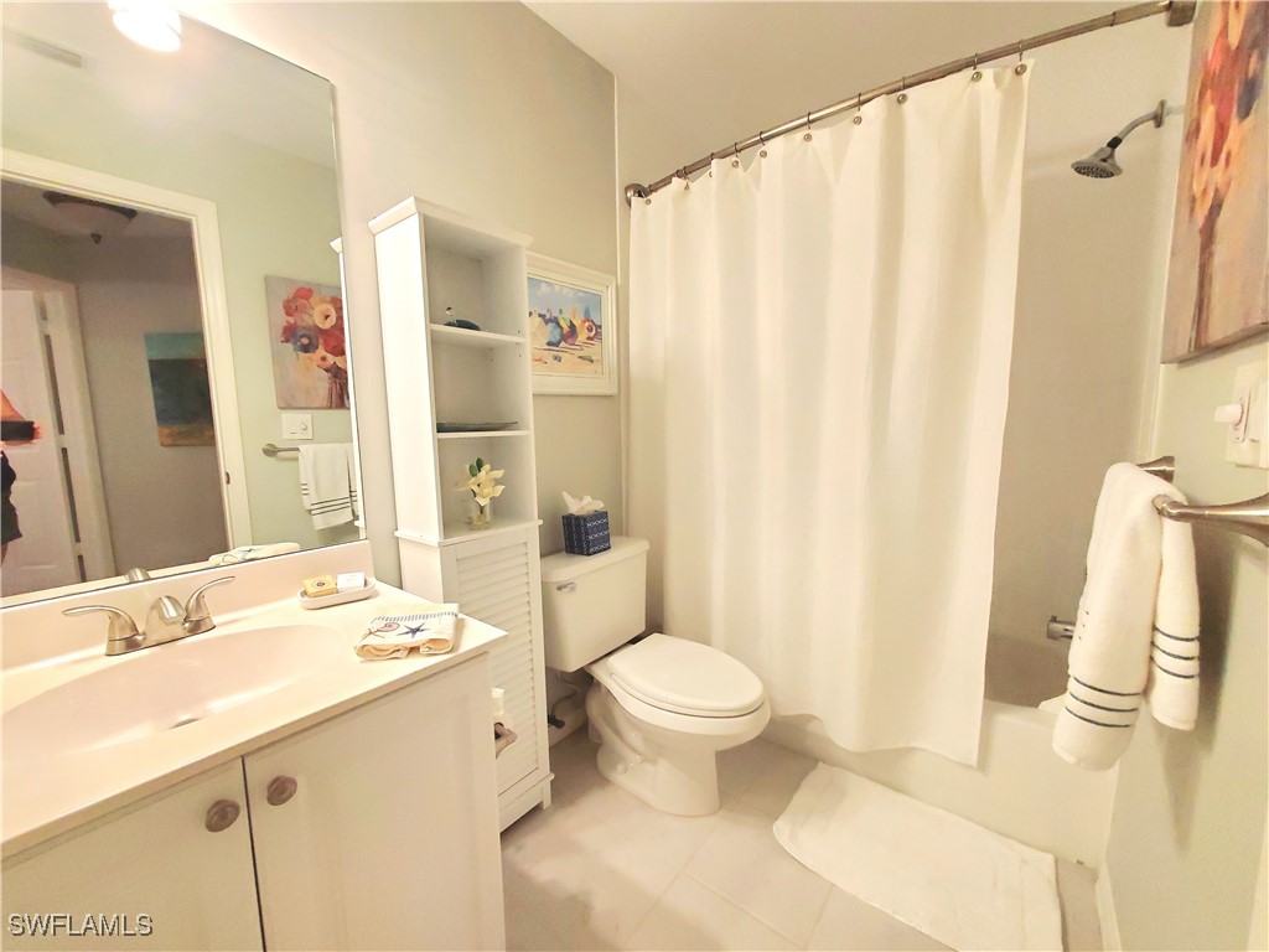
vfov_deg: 89.9
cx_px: 634
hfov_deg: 106.2
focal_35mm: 13
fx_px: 477
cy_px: 476
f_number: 2.2
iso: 320
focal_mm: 1.8
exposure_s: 1/60.2
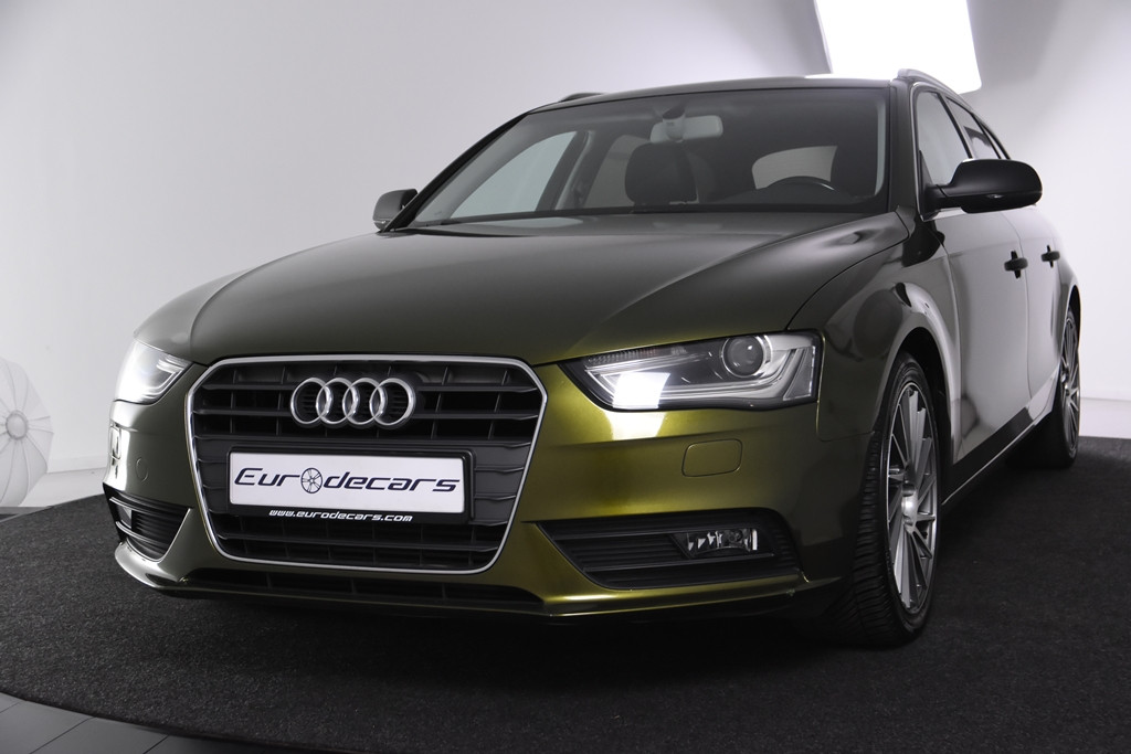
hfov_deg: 38.9
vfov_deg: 26.5
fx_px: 1602
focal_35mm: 51
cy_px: 377
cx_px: 566
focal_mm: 34
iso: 1600
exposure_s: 1/100
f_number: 5
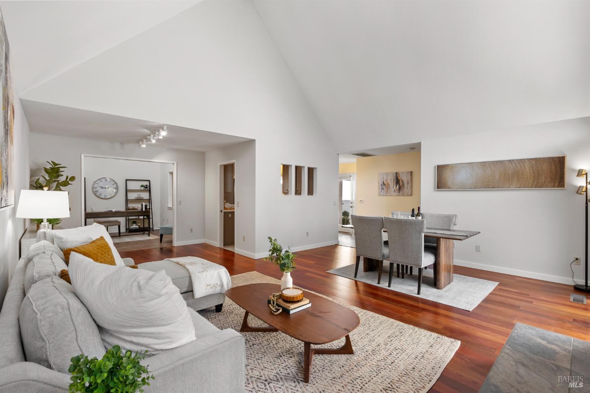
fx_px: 262
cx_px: 295
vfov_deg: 73.7
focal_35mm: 16
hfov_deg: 96.7
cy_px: 196
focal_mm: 16
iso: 400
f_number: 8
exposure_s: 1/4
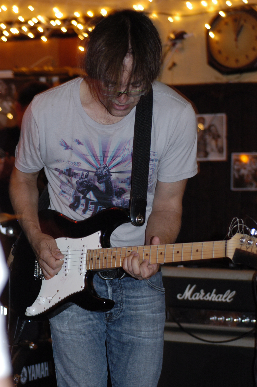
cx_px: 128
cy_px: 194
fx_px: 965
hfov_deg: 15.2
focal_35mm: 90
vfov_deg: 22.6
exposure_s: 1/6
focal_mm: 60
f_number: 2.8
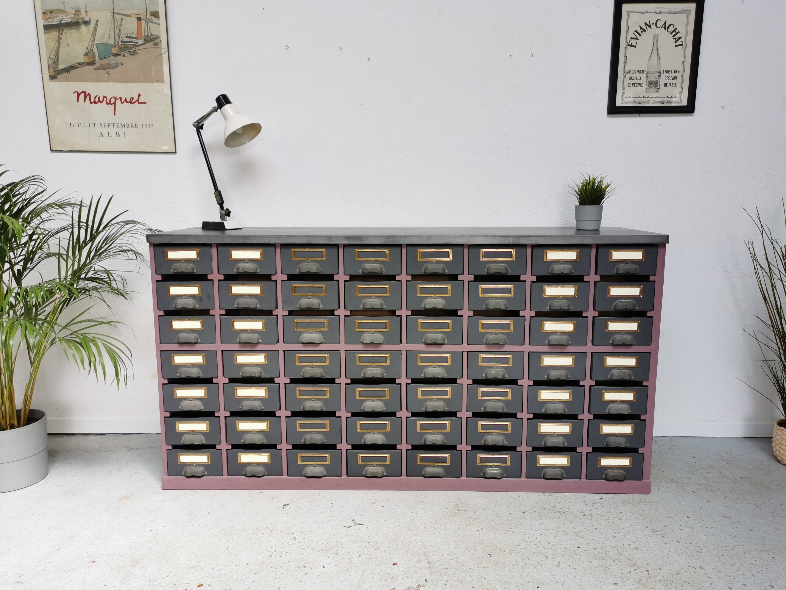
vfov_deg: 51.4
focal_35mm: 27
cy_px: 295
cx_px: 393
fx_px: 613
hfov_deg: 65.3
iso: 50
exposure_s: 1/143
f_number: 1.8
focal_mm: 5.58
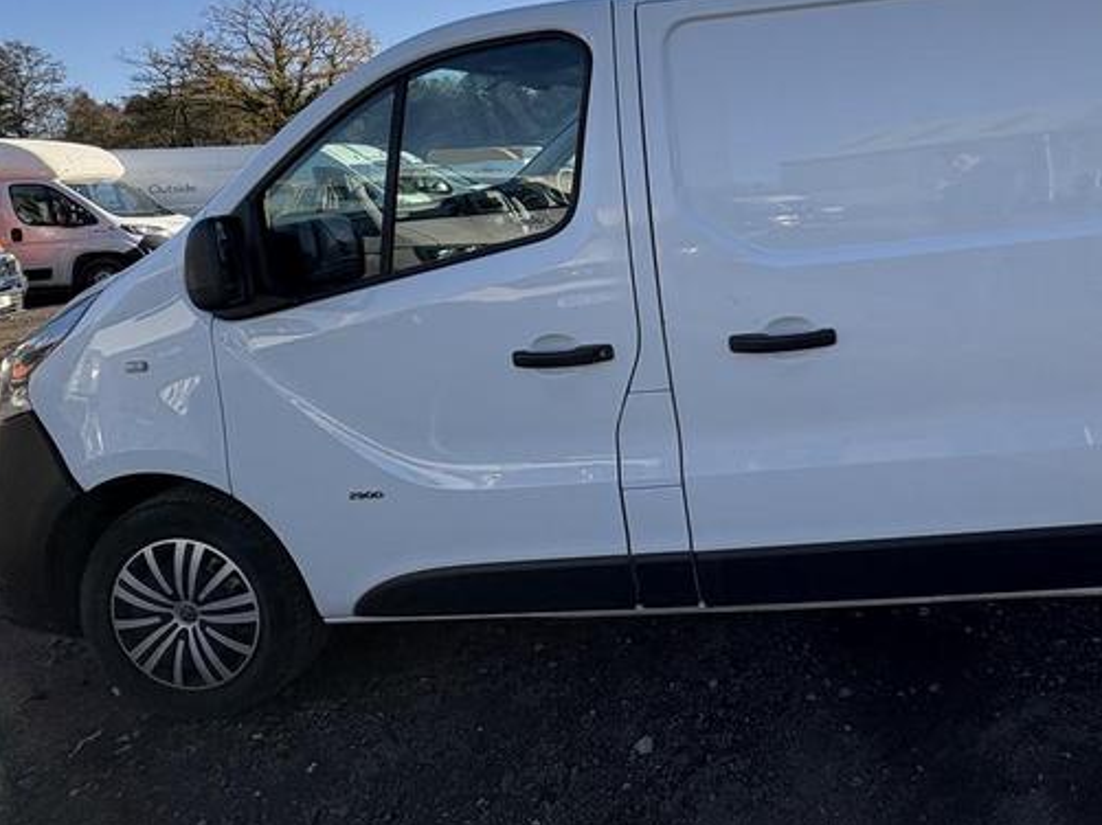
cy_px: 204
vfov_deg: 52.4
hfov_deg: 64.8
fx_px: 795
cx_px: 839
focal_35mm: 25
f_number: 2.2
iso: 40
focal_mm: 2.22
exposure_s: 1/1078
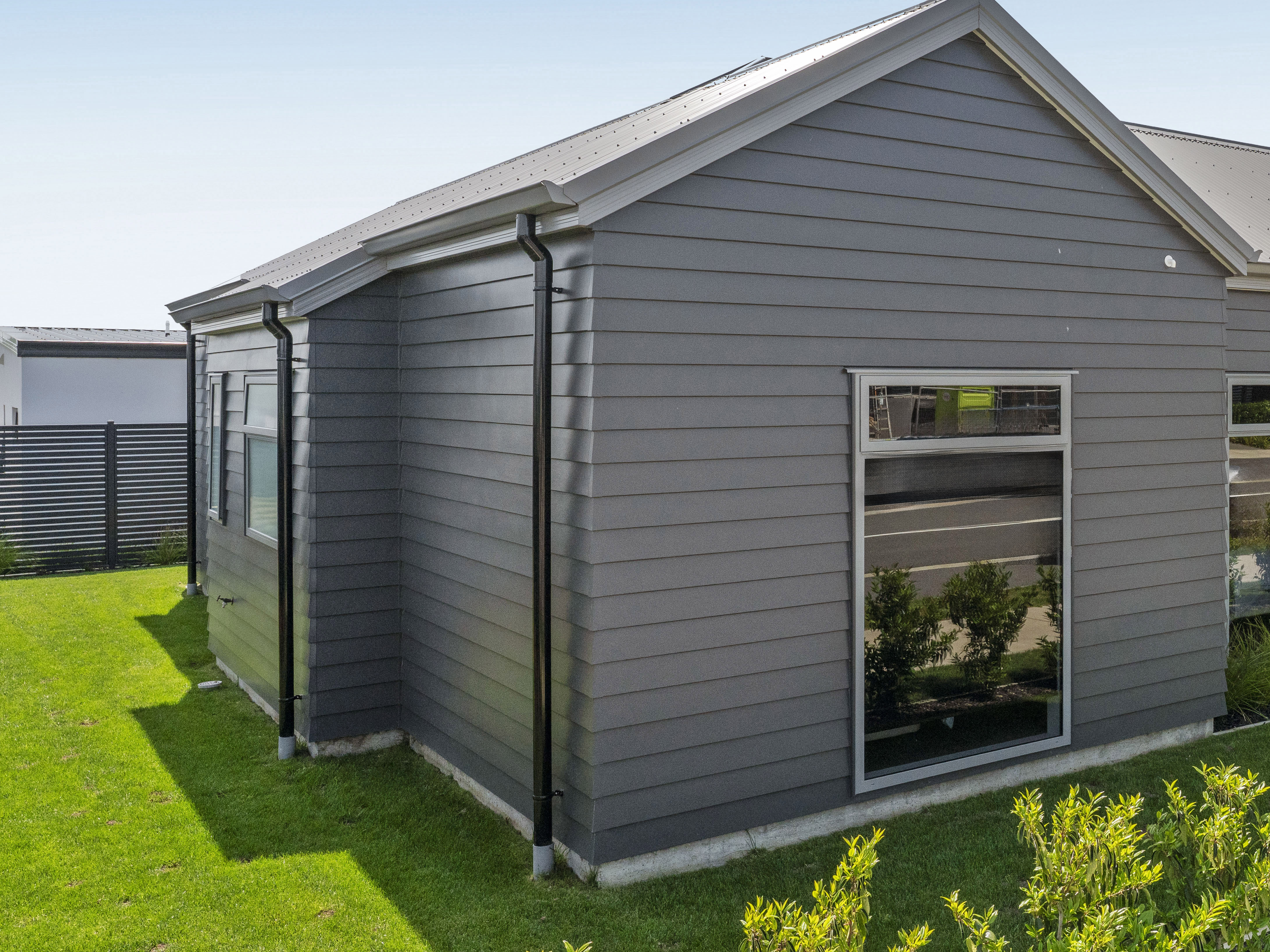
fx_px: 1284
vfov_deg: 40.7
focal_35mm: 35
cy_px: 479
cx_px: 1060
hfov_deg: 48.8
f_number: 9
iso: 640
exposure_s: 1/1250
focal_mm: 20
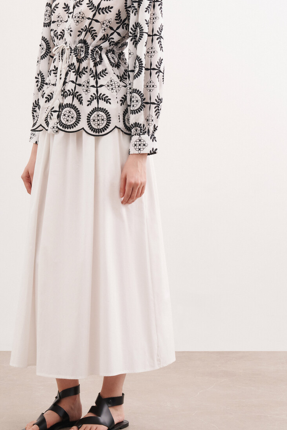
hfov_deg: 14.1
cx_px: 97
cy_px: 141
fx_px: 1160
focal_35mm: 97
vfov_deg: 20.9
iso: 400
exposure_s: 1/160
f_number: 11
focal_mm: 59
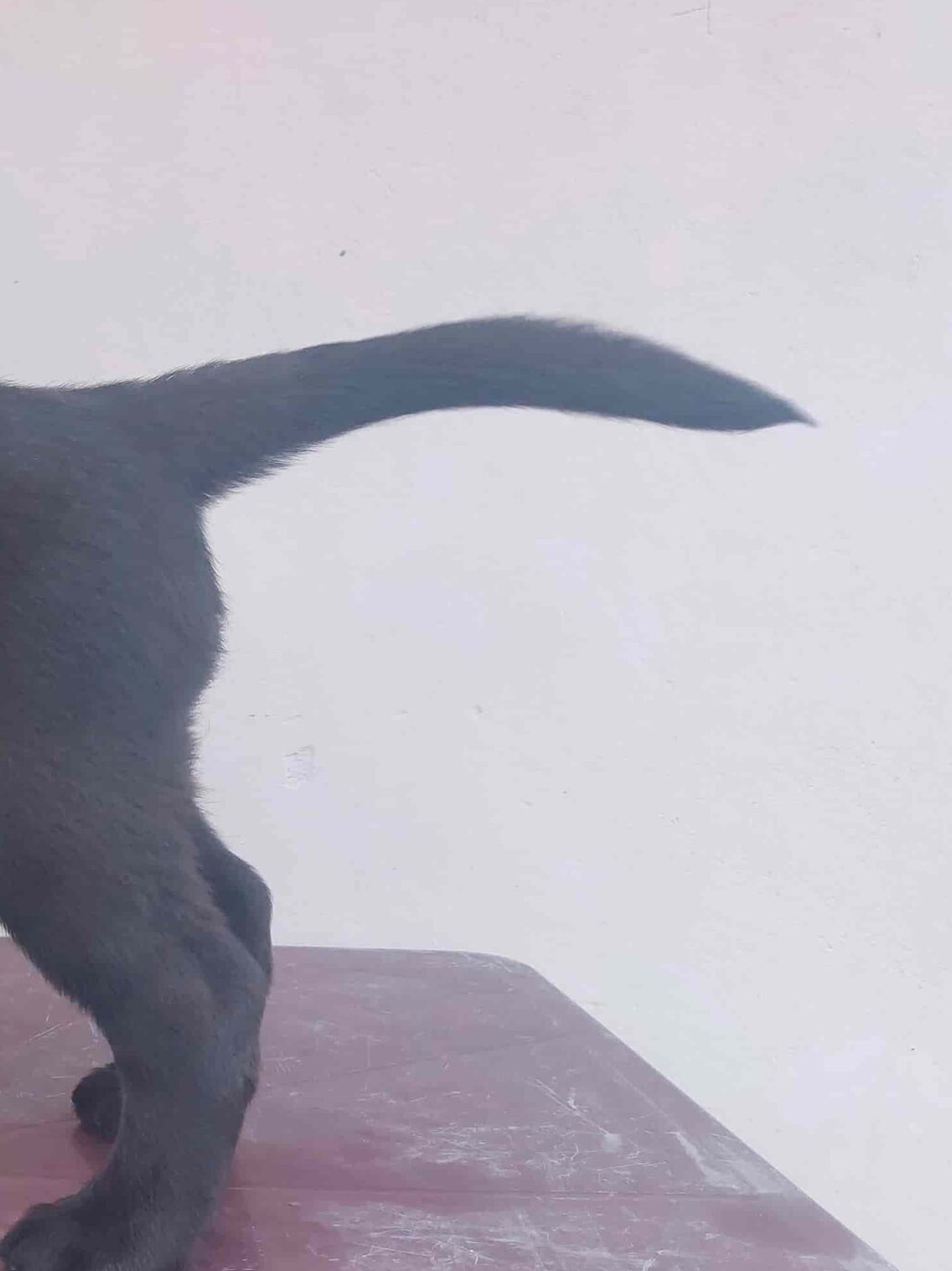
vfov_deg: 40.3
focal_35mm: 47
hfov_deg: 26.8
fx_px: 1724
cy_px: 753
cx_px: -233
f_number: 1.8
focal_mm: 5.23
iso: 125
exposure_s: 1/50
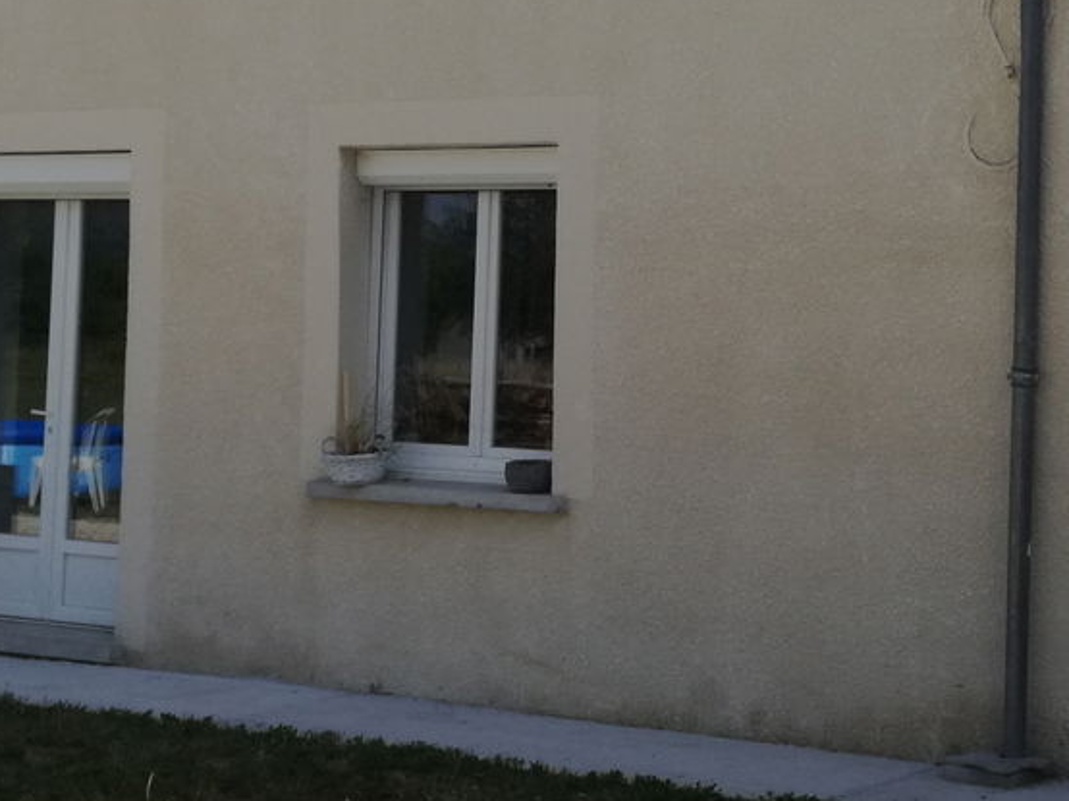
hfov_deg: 25.0
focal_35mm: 78
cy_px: 235
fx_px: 2408
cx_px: 637
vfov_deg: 18.8
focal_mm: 3.79
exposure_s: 1/1221
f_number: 2
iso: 50
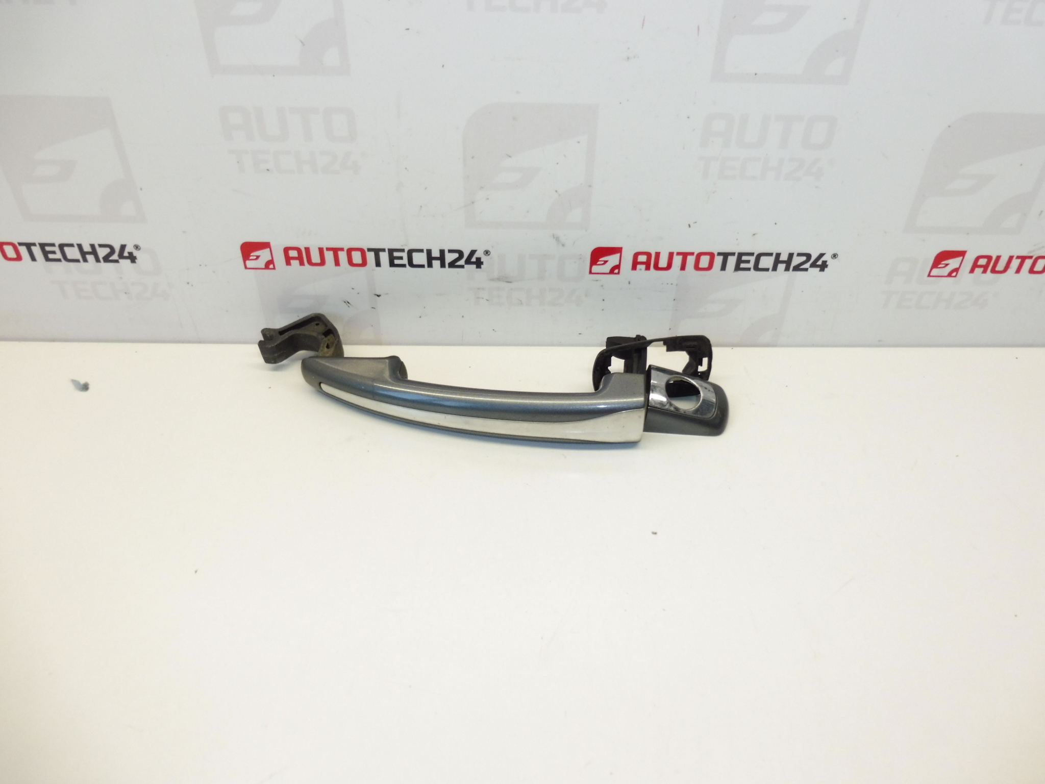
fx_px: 725
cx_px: 522
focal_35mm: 24
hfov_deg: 71.6
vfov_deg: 56.8
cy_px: 392
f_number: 3.5
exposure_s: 1/125
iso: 200
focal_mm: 4.3
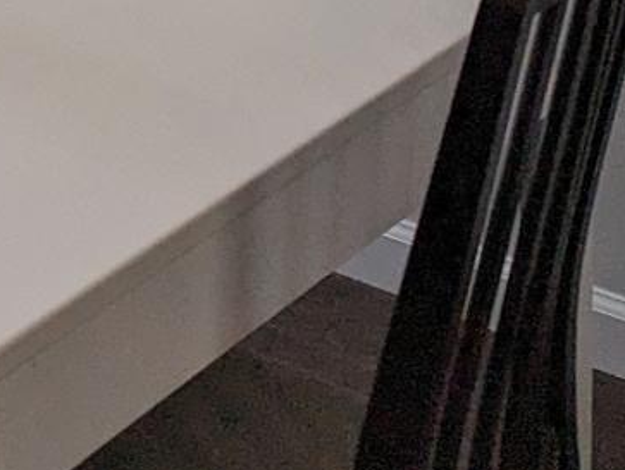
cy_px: -828
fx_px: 2440
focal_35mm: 135
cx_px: -525
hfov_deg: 13.1
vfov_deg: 9.3
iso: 40
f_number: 1.85
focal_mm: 6.81
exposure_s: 1/401
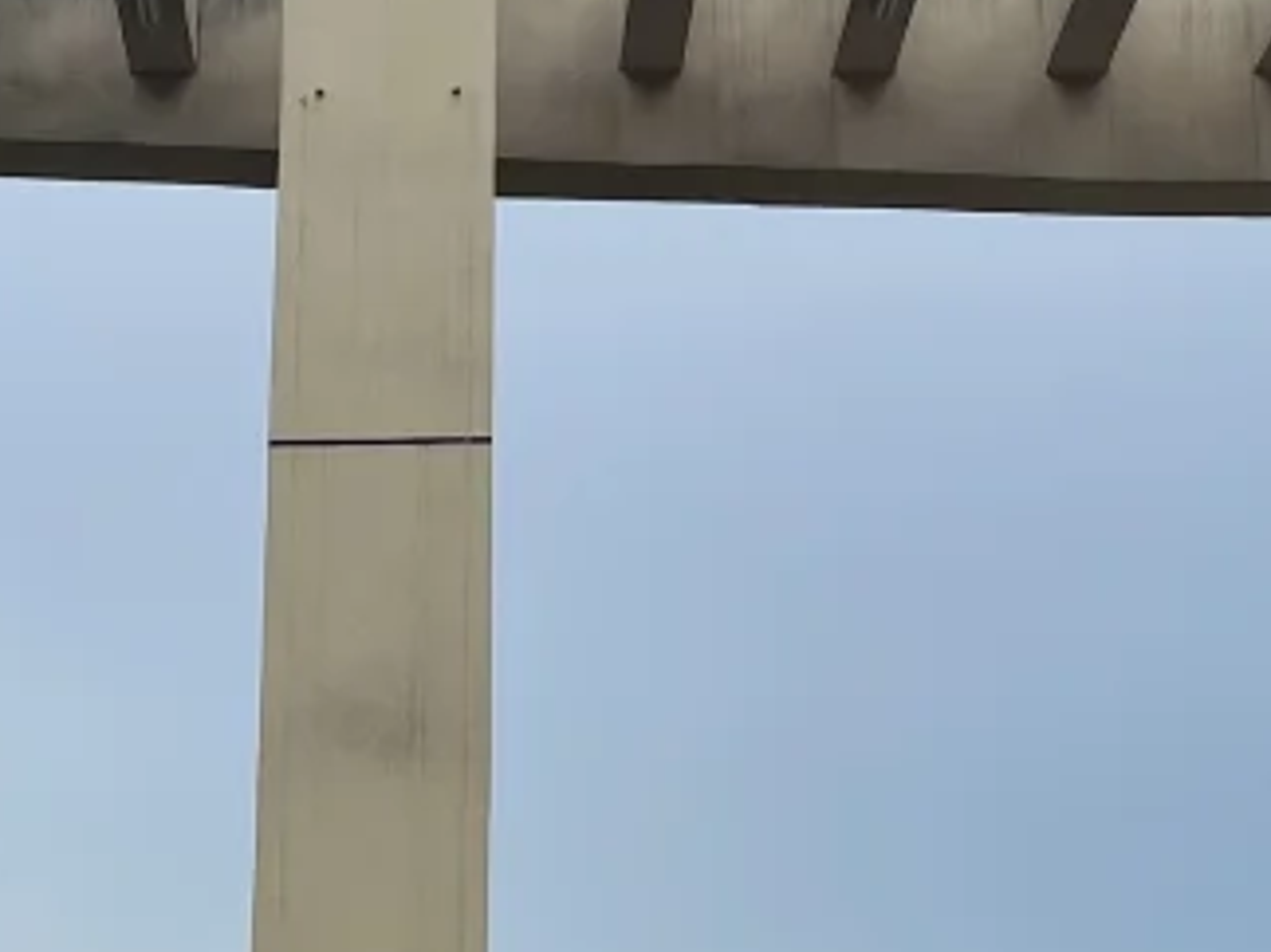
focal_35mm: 116
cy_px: -201
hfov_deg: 16.8
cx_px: 1121
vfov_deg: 12.5
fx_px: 4258
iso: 32
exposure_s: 1/1715
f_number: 1.6
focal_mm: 4.2
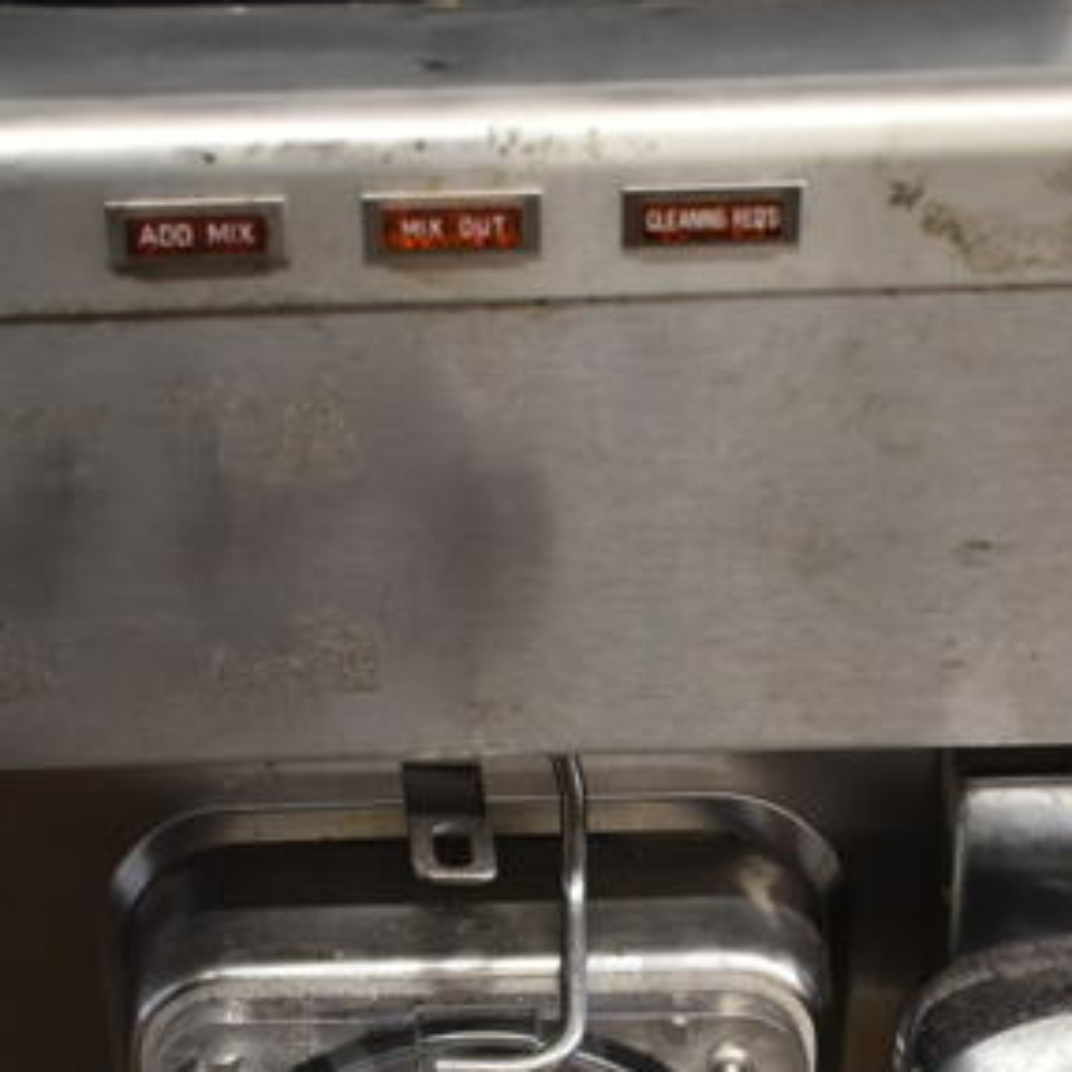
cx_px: 467
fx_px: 2558
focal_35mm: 73
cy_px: 1122
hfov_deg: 23.7
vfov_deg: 22.6
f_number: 3.5
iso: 800
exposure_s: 1/30
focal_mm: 18
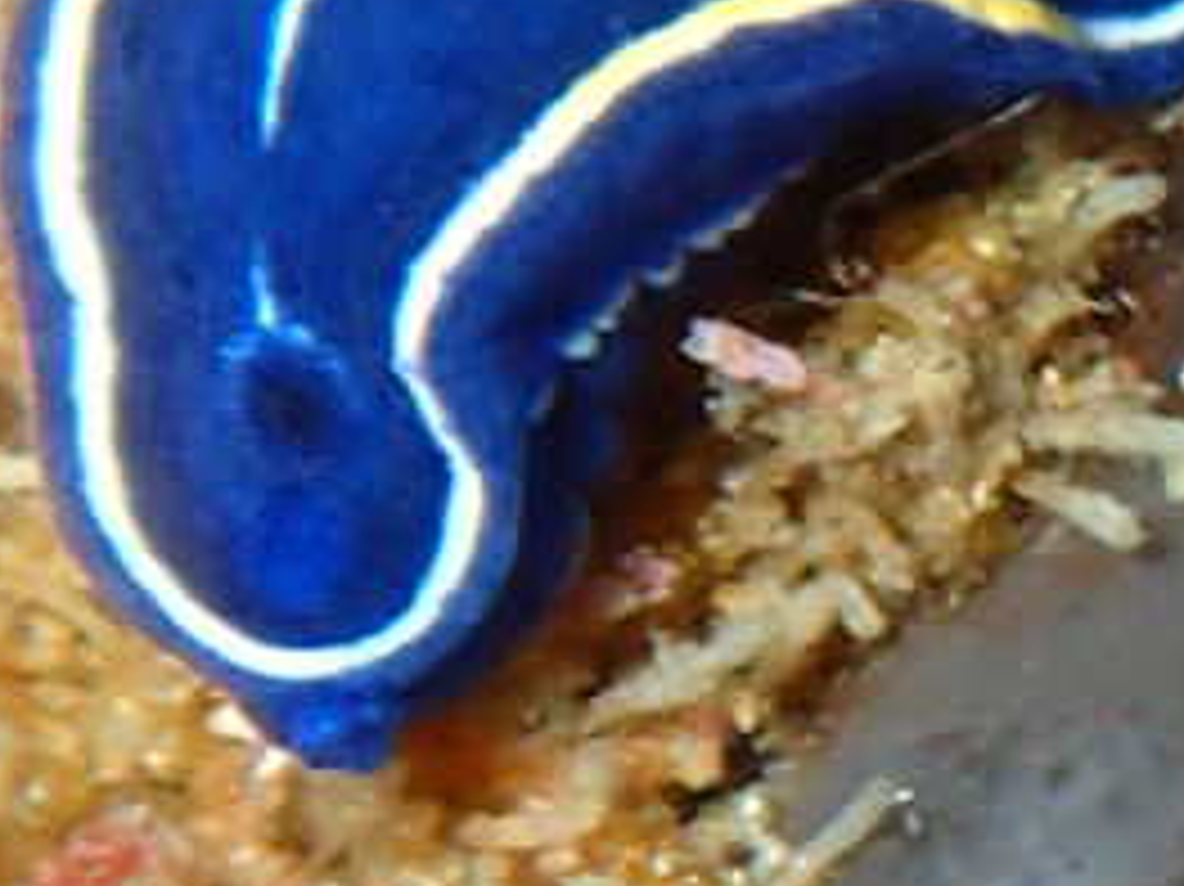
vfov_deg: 6.4
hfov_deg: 8.5
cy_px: 144
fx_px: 7932
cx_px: 738
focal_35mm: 232
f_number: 6.3
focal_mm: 18
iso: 400
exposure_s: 1/200
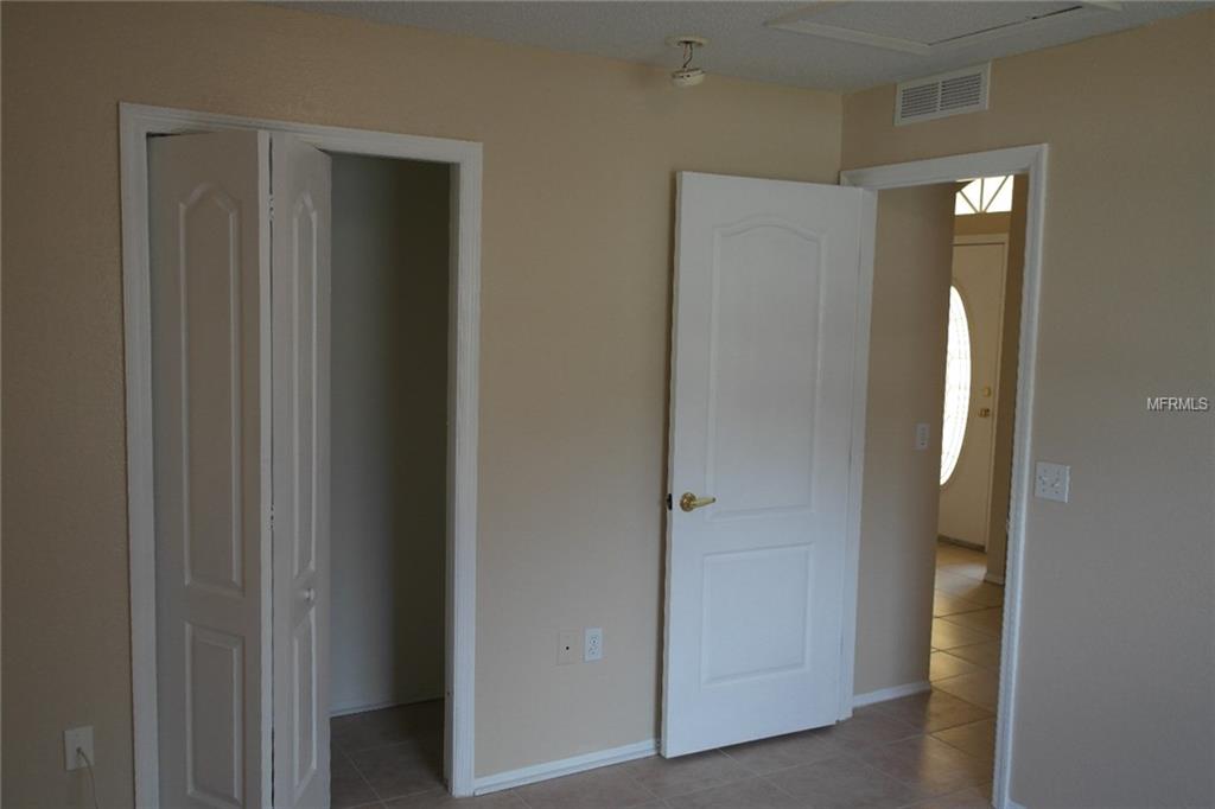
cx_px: 608
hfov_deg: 61.9
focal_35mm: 30
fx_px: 1012
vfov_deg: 43.6
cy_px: 404
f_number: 3.5
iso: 200
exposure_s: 1/80
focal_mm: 20
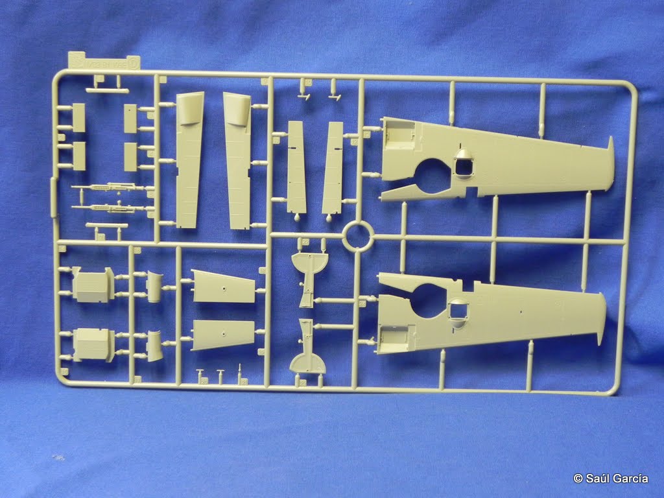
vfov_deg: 25.2
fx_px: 1113
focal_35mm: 58
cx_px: 332
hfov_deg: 33.2
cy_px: 249
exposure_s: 1/21.3
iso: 400
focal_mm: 10.3
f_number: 3.5
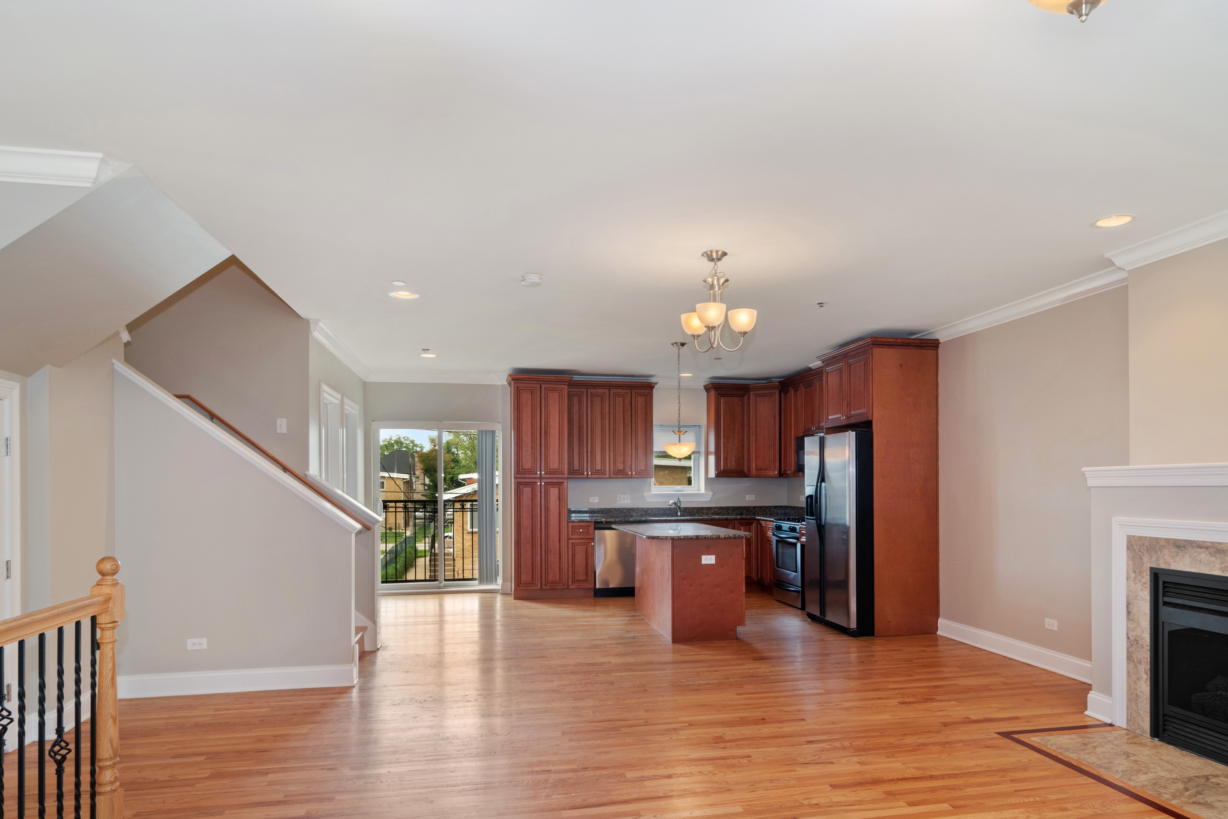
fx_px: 716
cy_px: 463
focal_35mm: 21
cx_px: 654
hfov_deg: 81.1
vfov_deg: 59.3
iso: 200
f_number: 8
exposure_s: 1/2
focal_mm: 12
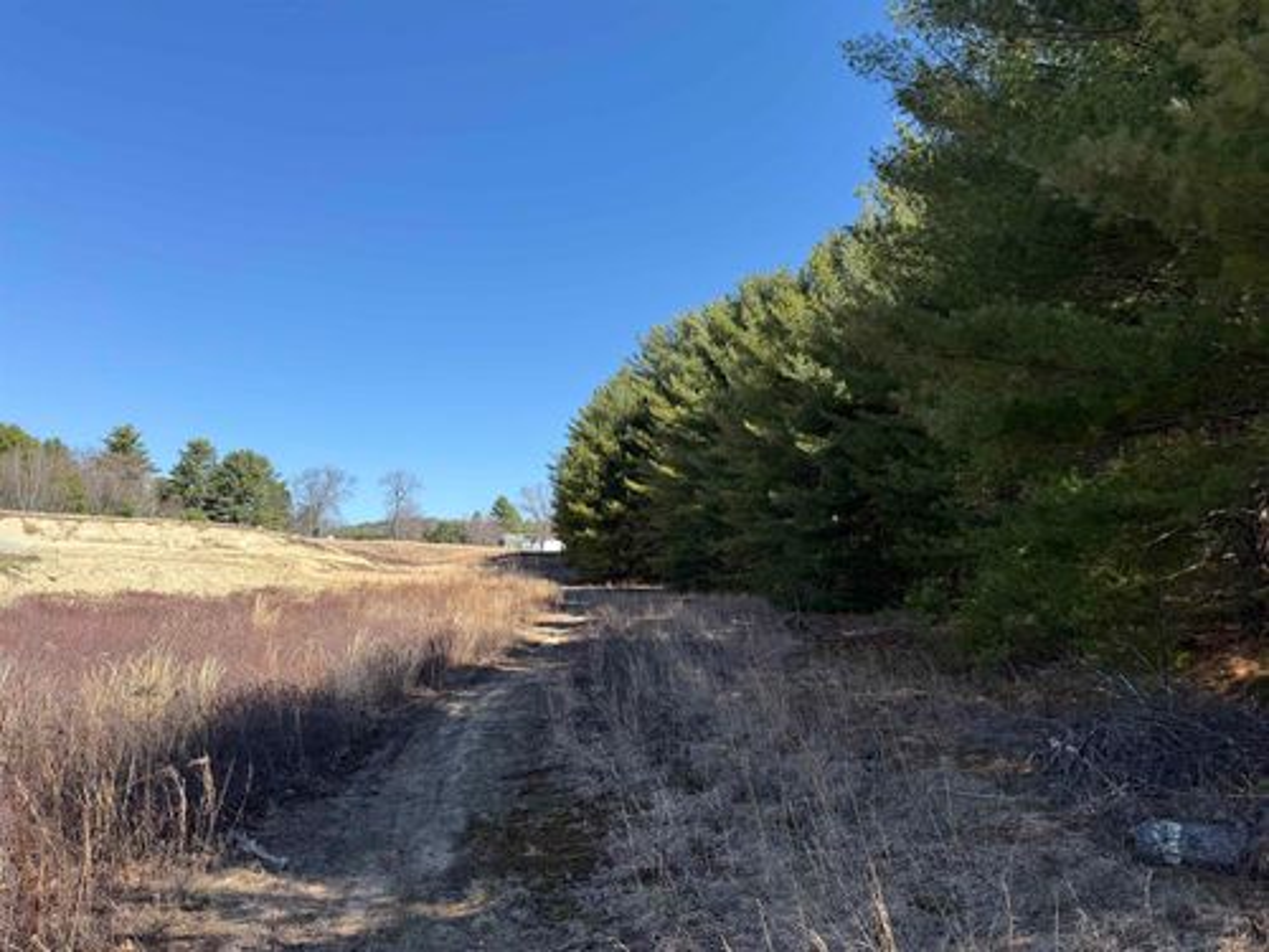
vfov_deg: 56.8
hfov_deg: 71.6
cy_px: 476
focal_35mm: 24
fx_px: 880
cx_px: 634
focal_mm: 6.76
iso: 80
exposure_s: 1/2611
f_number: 1.78
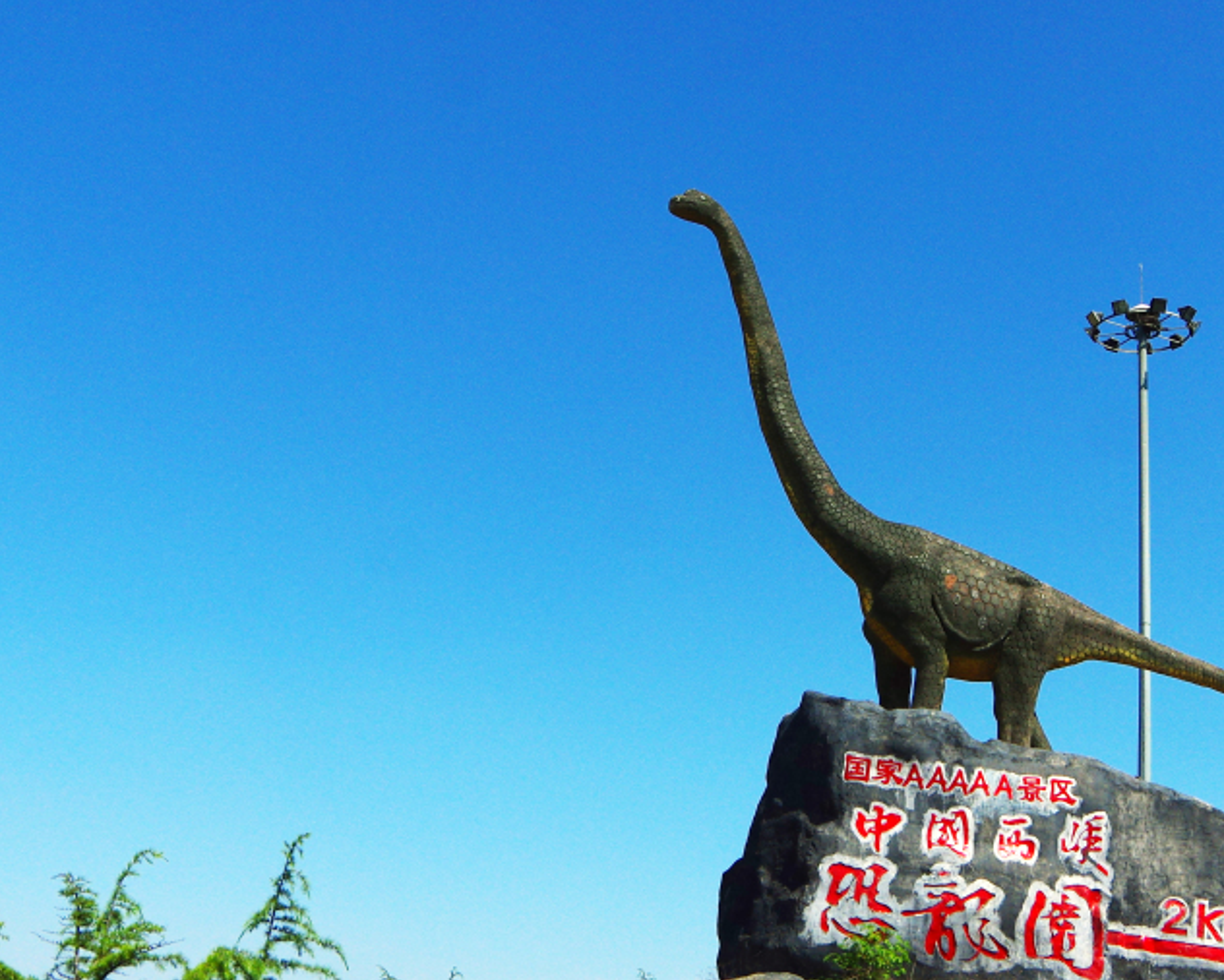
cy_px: 505
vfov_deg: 36.5
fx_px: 1486
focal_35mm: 41
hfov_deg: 43.8
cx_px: 862
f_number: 5.6
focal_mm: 18
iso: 200
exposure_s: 1/2500
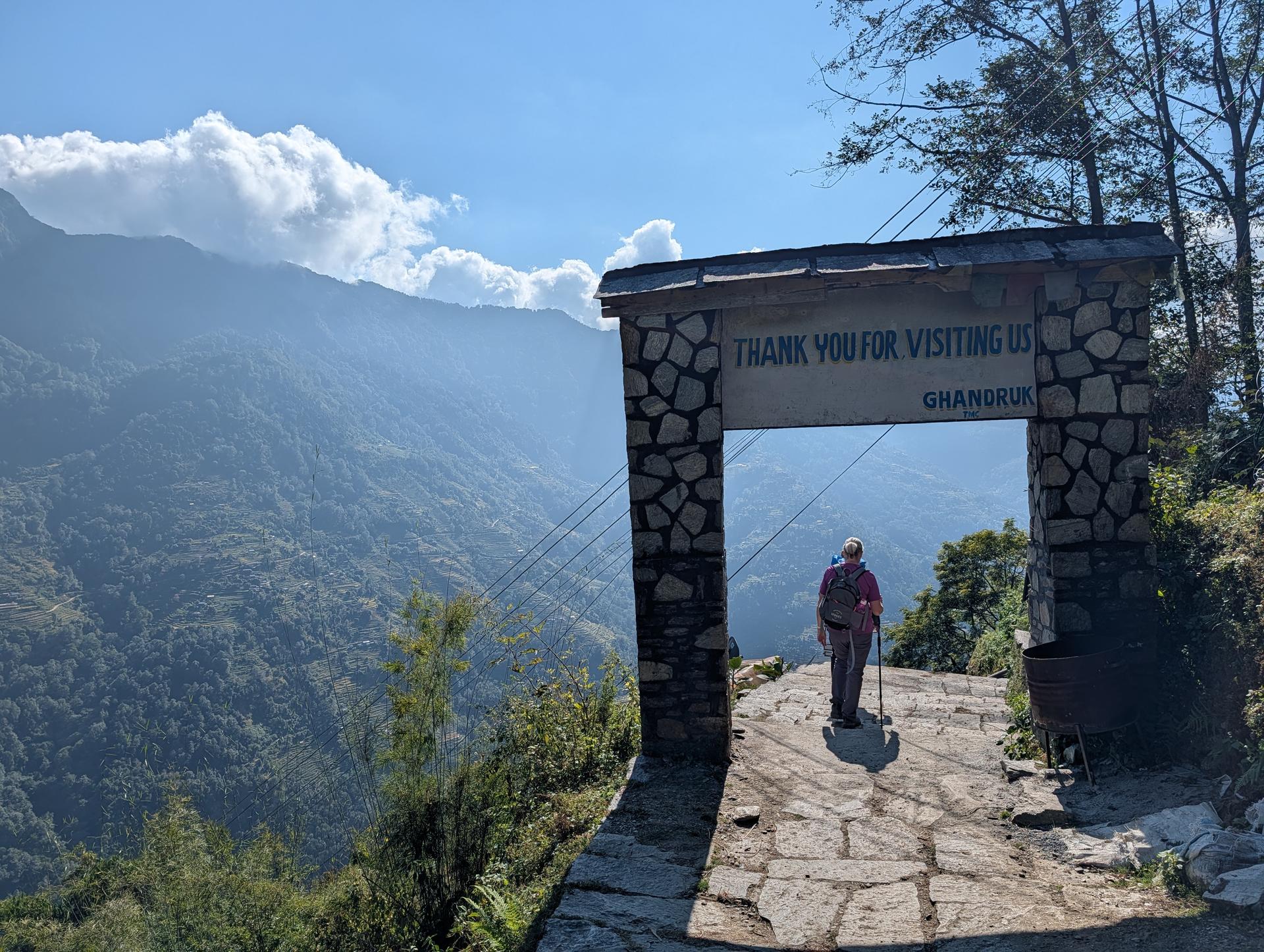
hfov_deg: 71.5
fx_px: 878
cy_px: 476
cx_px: 632
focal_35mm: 24
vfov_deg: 56.9
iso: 22
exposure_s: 1/3155
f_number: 1.68
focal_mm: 6.9
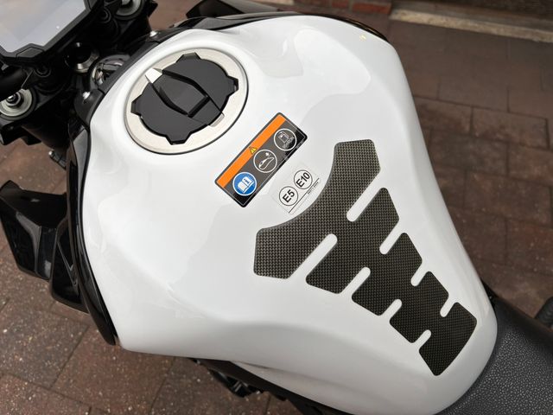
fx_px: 415
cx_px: 276
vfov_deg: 53.1
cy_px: 208
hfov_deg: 67.3
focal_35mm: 26
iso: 64
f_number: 1.6
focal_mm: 5.96
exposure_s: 1/100
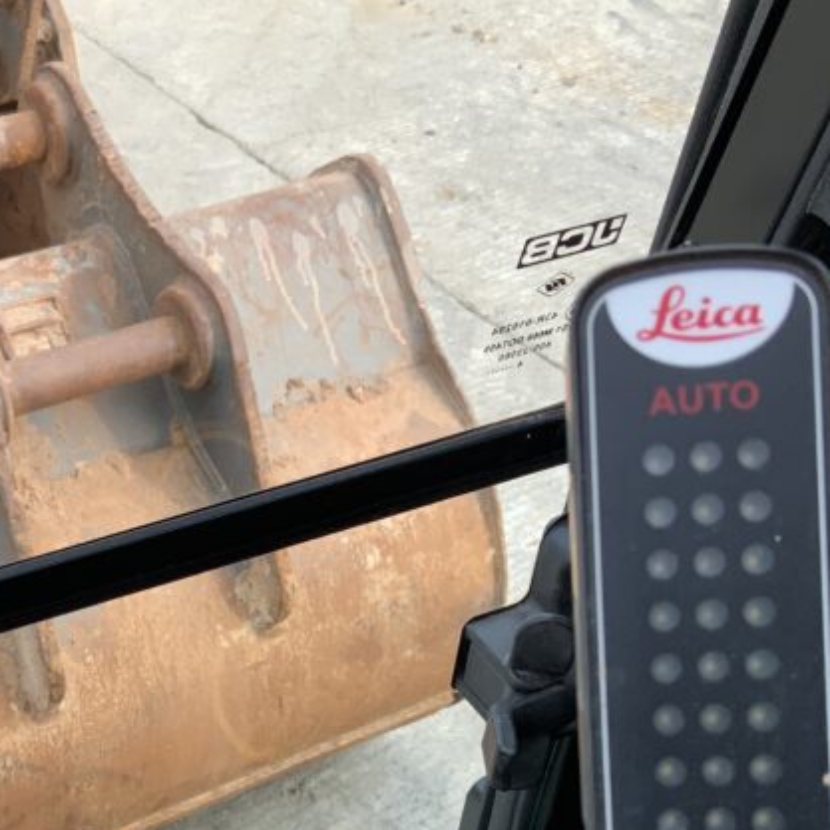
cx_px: 145
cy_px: 695
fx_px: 1709
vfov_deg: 26.6
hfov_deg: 26.7
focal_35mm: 63
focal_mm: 3
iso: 16
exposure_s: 1/220
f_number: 1.8
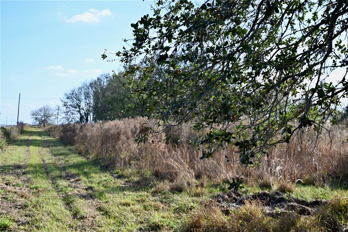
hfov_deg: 45.5
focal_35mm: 43
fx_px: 415
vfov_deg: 31.1
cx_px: 174
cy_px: 116
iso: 100
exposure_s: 1/250
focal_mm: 43
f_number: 5.6
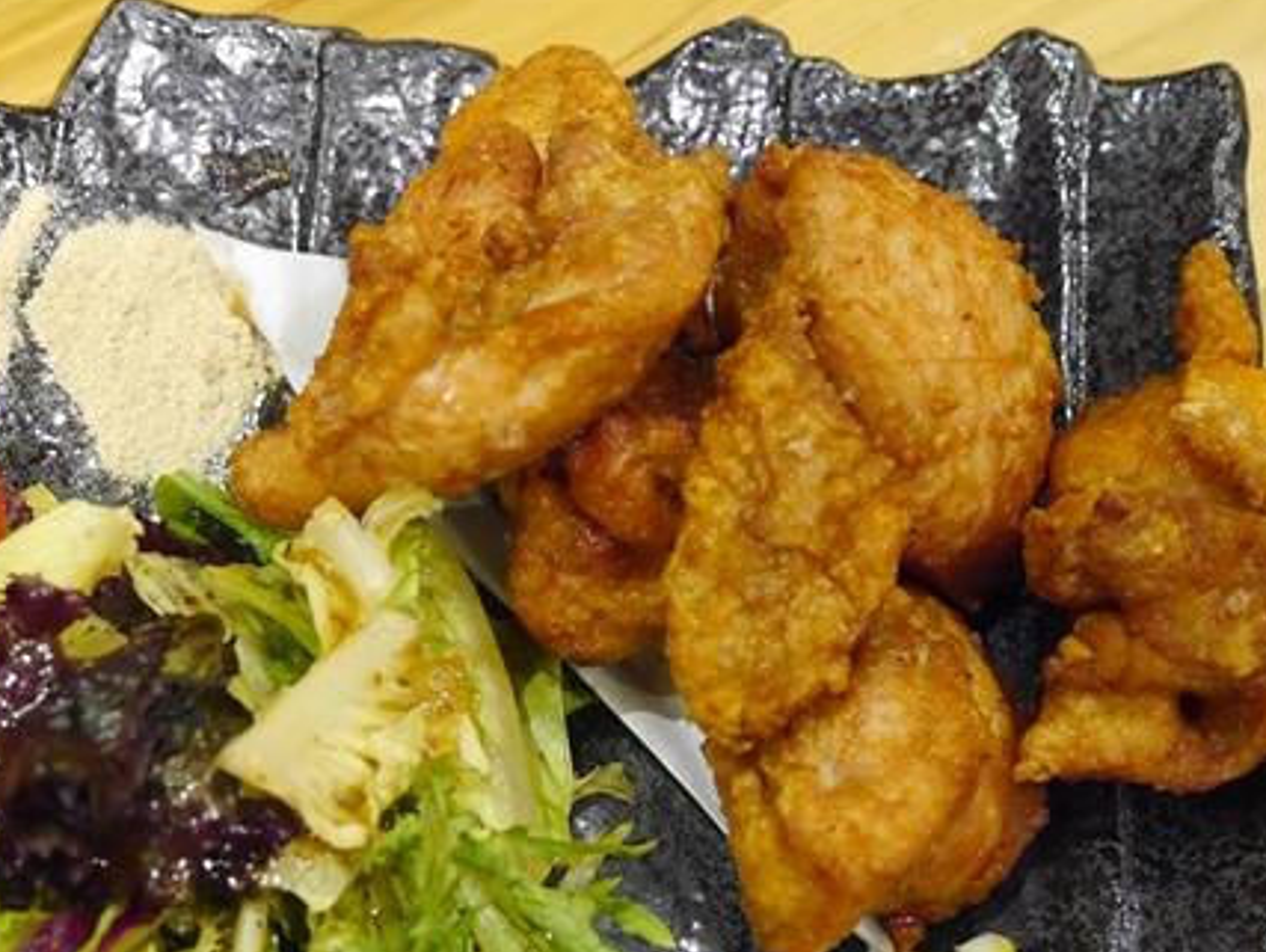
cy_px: 645
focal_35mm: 54
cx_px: 528
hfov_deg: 35.4
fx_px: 1977
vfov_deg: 26.9
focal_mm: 18
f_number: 4
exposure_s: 1/50
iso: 3200
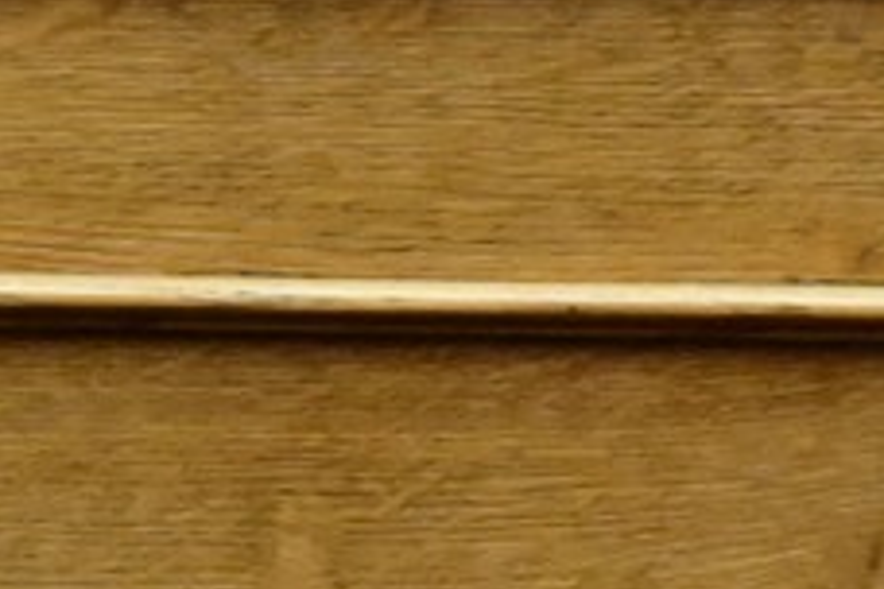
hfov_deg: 0.9
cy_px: 1271
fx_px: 58069
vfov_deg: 0.6
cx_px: -349
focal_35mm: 2365
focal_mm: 300
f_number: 7.1
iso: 8000
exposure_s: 1/500
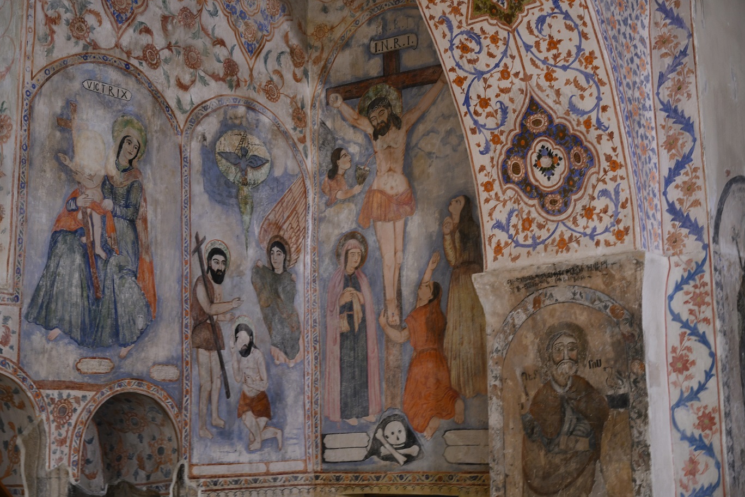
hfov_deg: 34.5
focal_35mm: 58
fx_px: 1200
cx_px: 370
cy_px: 247
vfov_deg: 23.4
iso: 500
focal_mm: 38
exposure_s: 1/20
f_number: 3.3
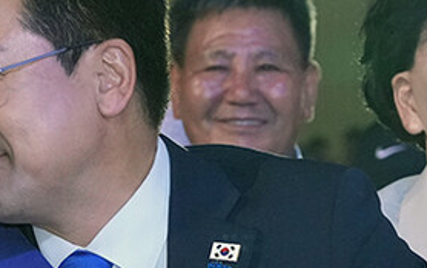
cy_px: 370
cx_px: -115
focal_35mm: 246
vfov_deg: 5.3
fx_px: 2864
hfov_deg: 8.4
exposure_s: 1/160
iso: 3200
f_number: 5
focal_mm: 70
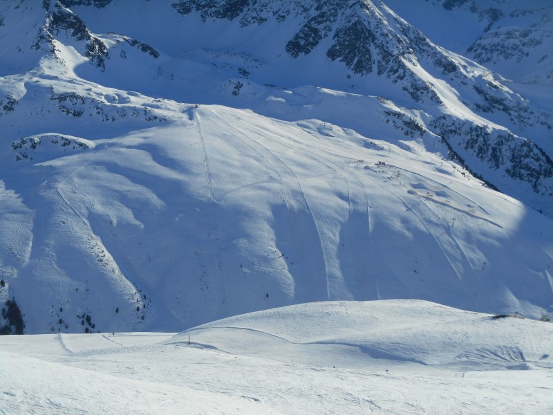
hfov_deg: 27.8
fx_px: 1118
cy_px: 208
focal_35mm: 70
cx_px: 276
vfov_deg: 21.0
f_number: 4.5
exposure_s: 1/1250
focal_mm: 12.5
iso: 80
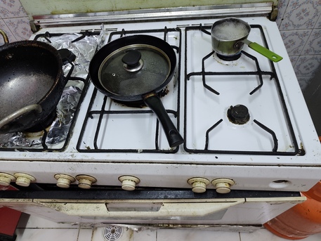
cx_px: 160
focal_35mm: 24
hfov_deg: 71.6
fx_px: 223
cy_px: 120
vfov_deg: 56.8
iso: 400
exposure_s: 1/60
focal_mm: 5.84
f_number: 1.6
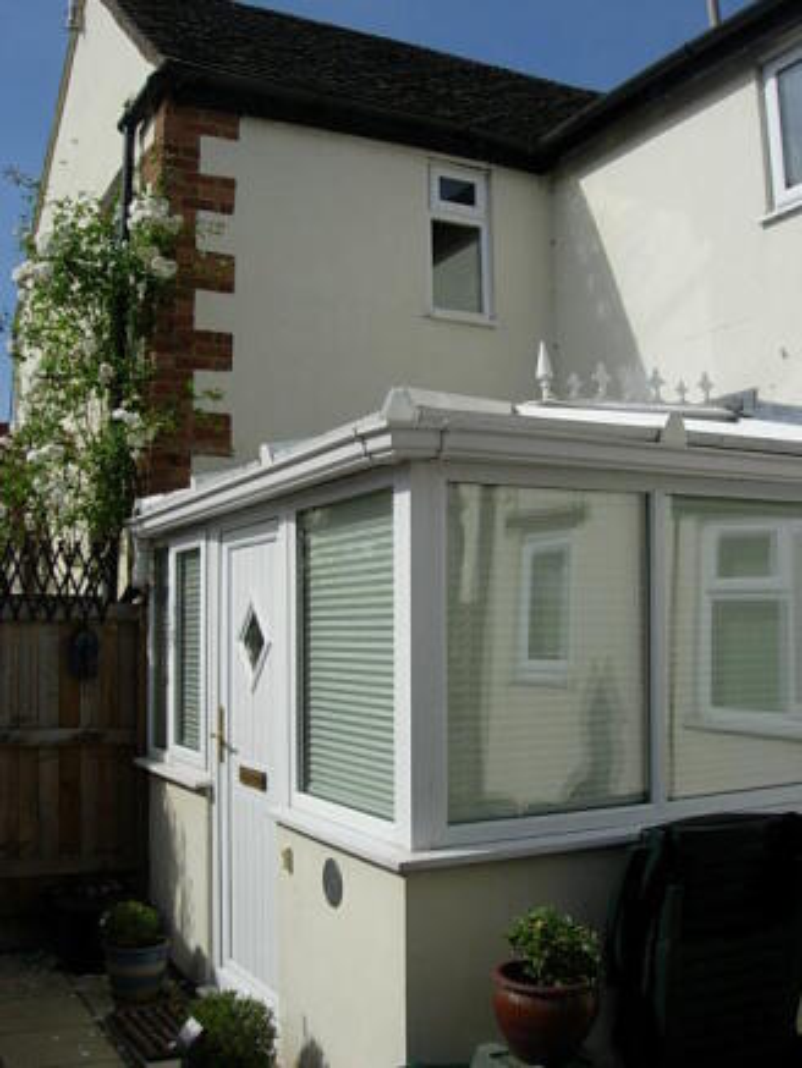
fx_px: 1173
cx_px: 401
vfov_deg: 49.0
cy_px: 534
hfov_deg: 37.7
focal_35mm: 38
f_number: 4.8
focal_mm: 7.8
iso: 64
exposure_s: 1/1085
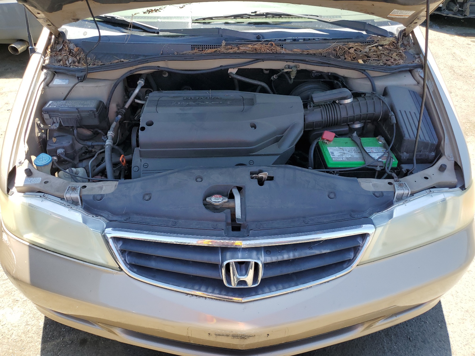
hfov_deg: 67.3
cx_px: 238
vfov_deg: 53.1
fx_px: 357
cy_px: 178
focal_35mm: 26
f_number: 1.5
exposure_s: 1/625
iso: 50
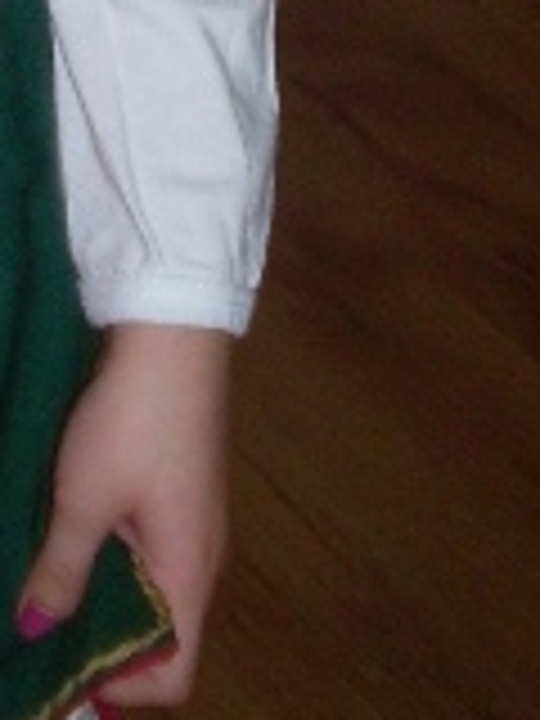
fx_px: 3952
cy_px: -1008
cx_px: -468
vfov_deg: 9.3
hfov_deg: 7.6
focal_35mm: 190
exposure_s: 1/45
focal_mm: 6.3
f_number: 2.8
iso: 100
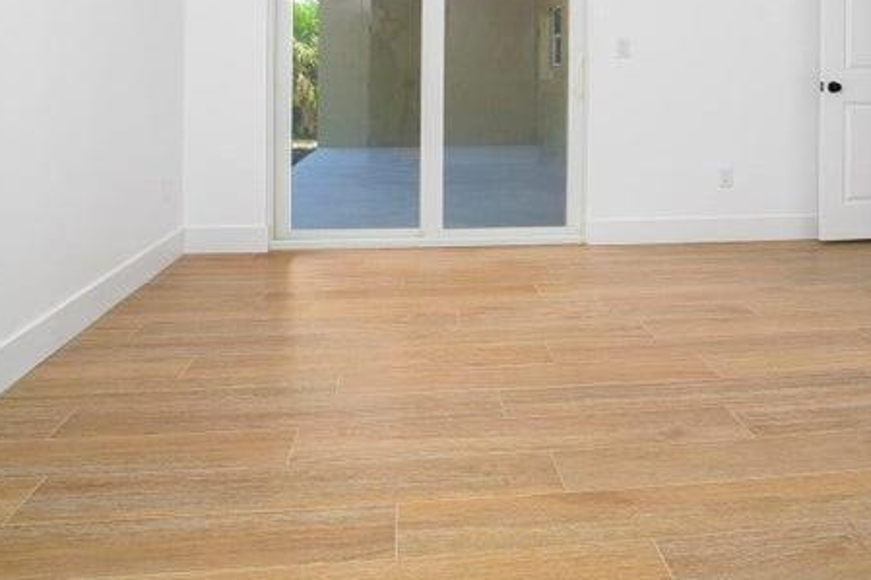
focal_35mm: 30
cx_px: 580
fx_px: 726
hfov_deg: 60.5
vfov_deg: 40.6
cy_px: 68
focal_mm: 14
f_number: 9
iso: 400
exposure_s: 1/20
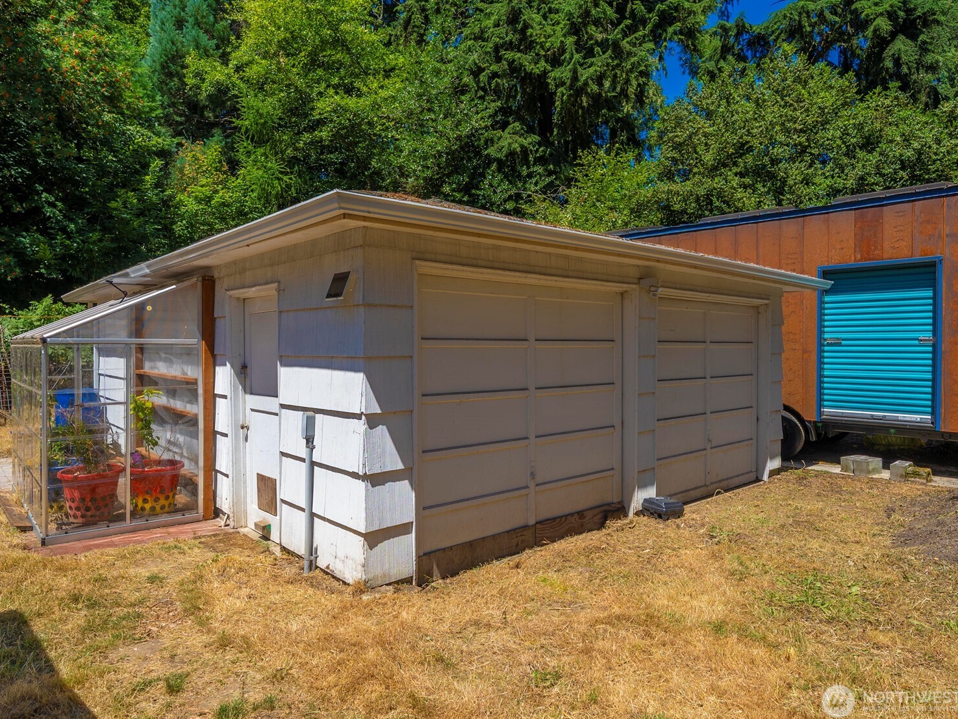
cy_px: 358
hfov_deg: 78.8
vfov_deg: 63.4
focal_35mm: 21
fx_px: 581
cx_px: 430
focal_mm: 19
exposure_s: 1/160
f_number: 7.1
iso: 80
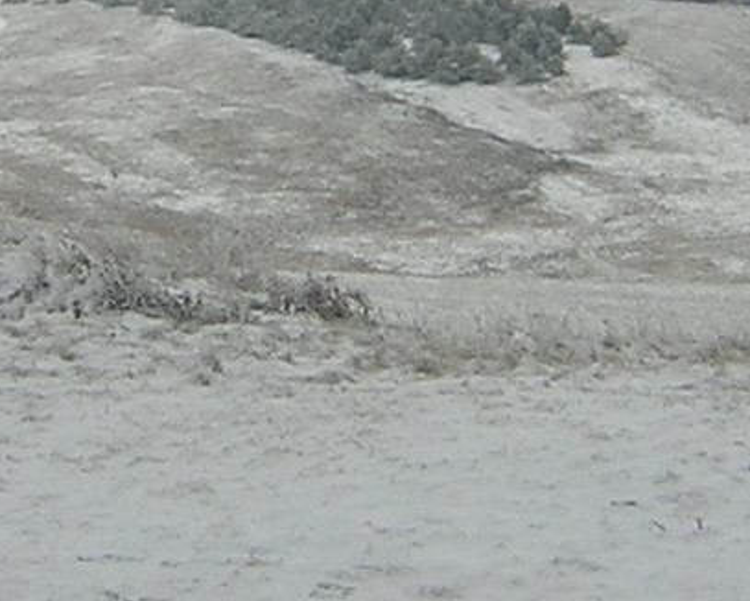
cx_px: 383
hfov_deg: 14.0
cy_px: 26
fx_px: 3065
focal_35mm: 138
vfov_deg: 11.1
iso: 100
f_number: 5.2
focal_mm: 4.7
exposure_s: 1/232
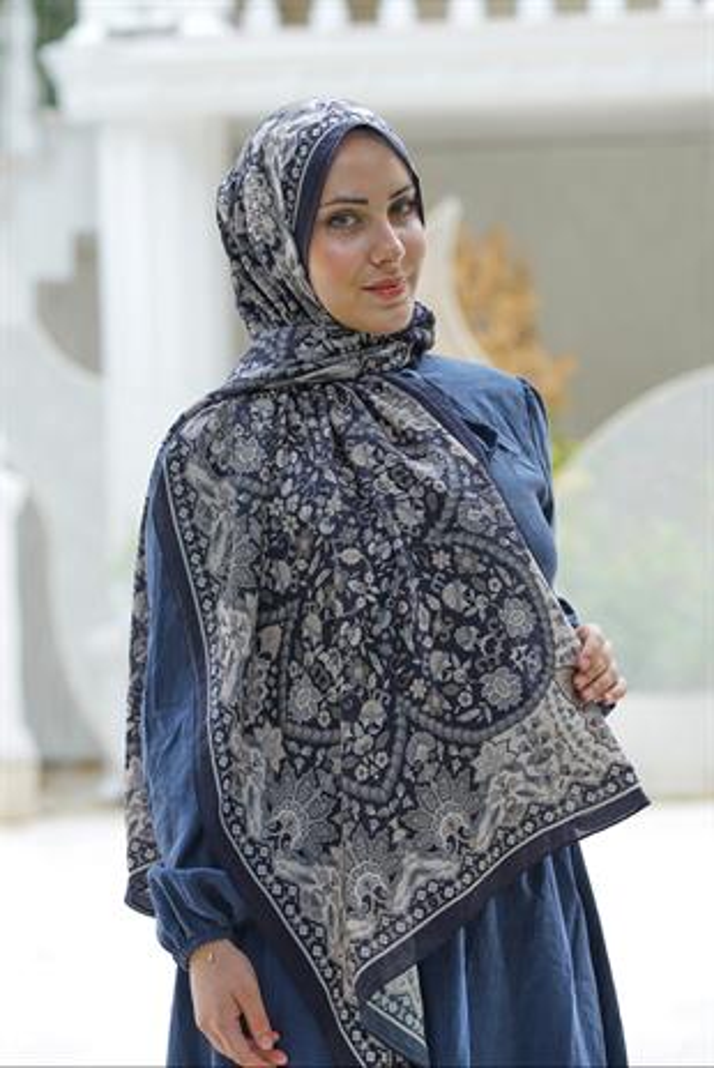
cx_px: 357
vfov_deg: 16.4
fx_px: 3713
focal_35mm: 125
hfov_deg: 11.0
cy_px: 534
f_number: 5.6
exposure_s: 1/100
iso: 200
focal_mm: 125
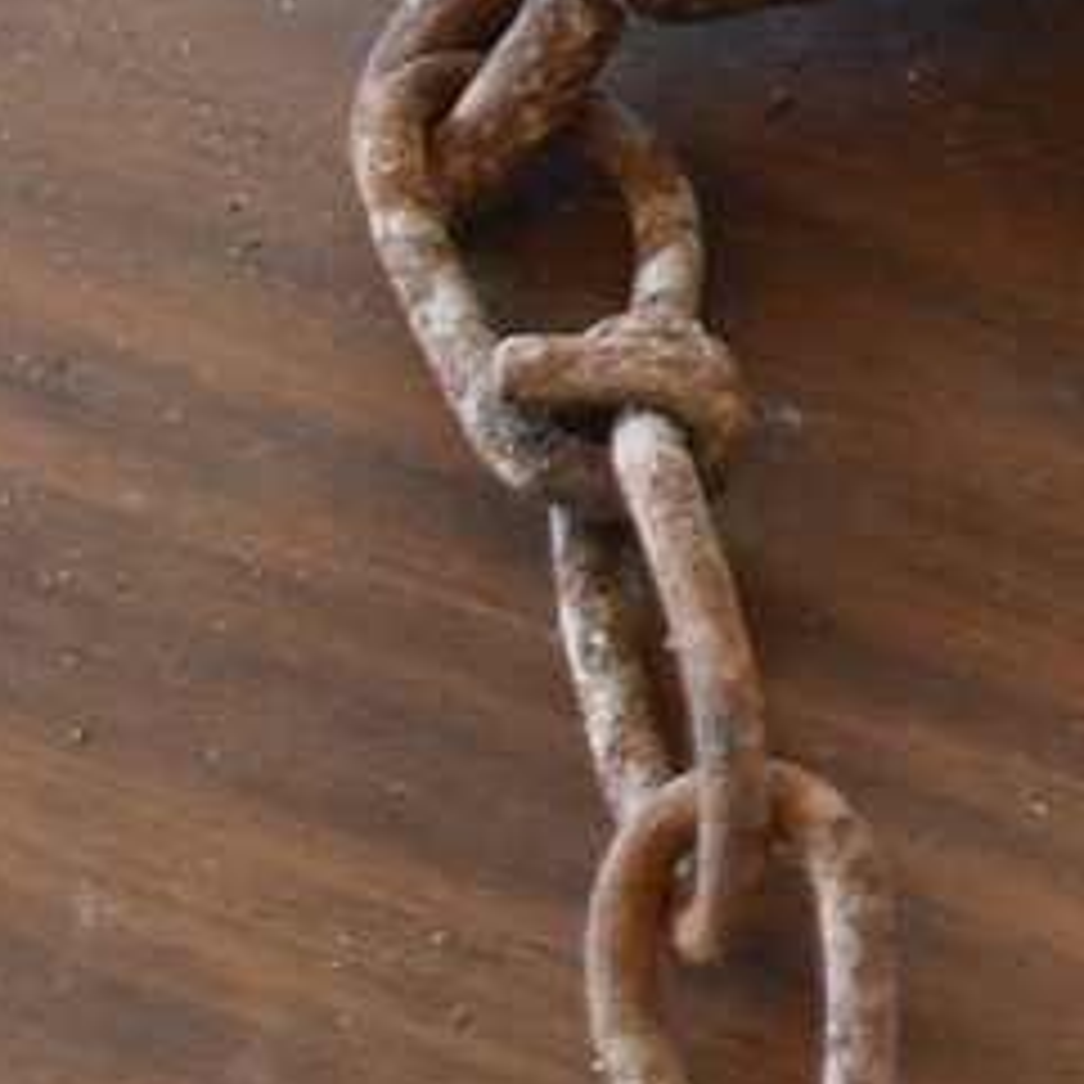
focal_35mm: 342
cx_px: 3576
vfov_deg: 5.1
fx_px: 12117
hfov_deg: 4.8
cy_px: -870
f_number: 4.8
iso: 1000
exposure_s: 1/125
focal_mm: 38
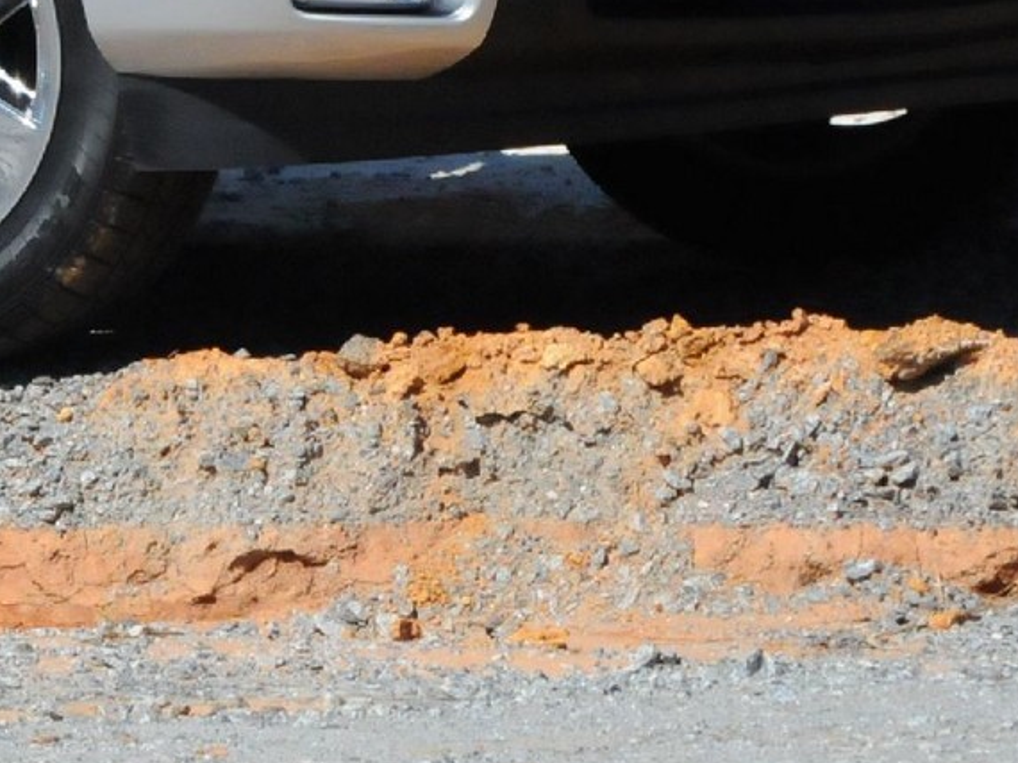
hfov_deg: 3.5
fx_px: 16726
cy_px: -539
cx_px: -513
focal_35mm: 569
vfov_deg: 2.6
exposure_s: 1/5000
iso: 2000
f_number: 10
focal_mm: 90
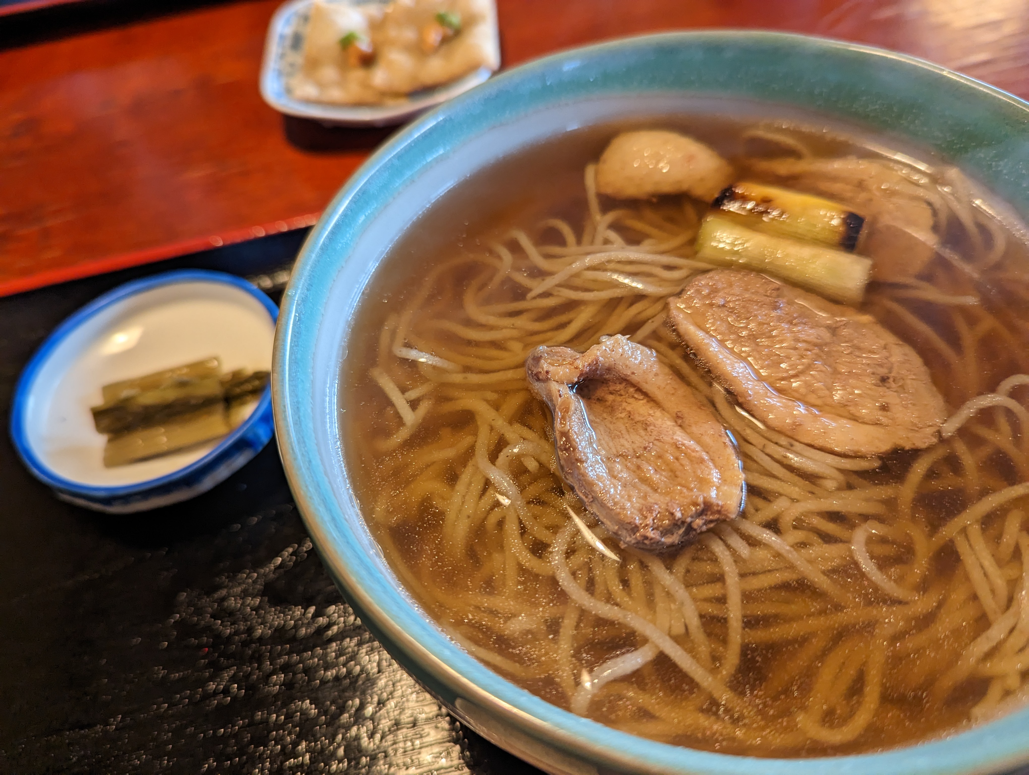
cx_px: 514
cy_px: 388
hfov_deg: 71.5
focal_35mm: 24
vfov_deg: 56.9
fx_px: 714
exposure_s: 1/61
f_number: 1.85
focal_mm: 6.81
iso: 400
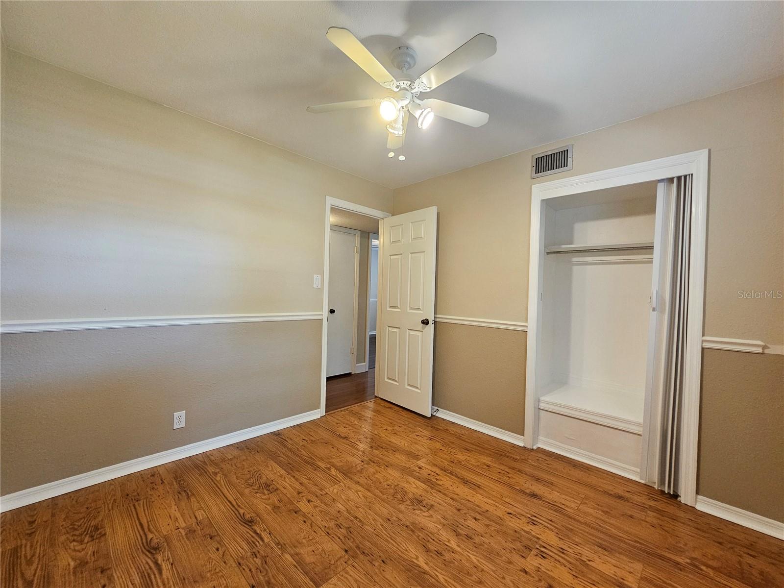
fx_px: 294
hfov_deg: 106.2
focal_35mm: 13
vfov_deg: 89.9
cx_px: 392
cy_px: 294
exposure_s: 1/60
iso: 400
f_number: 2.2
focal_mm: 2.2
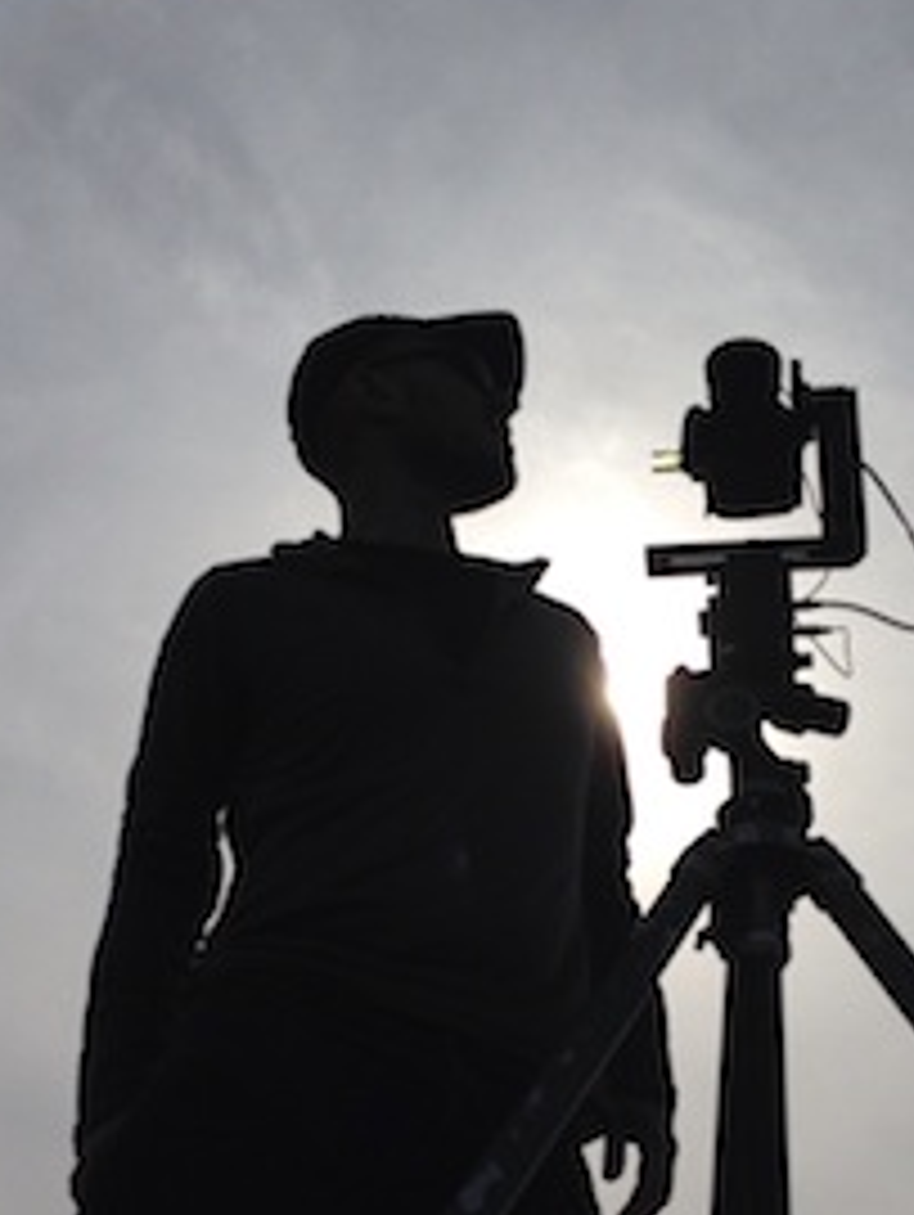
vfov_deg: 31.3
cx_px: 534
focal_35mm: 61
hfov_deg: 24.0
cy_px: 842
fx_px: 2144
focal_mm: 4.12
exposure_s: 1/13699
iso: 50
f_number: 2.4
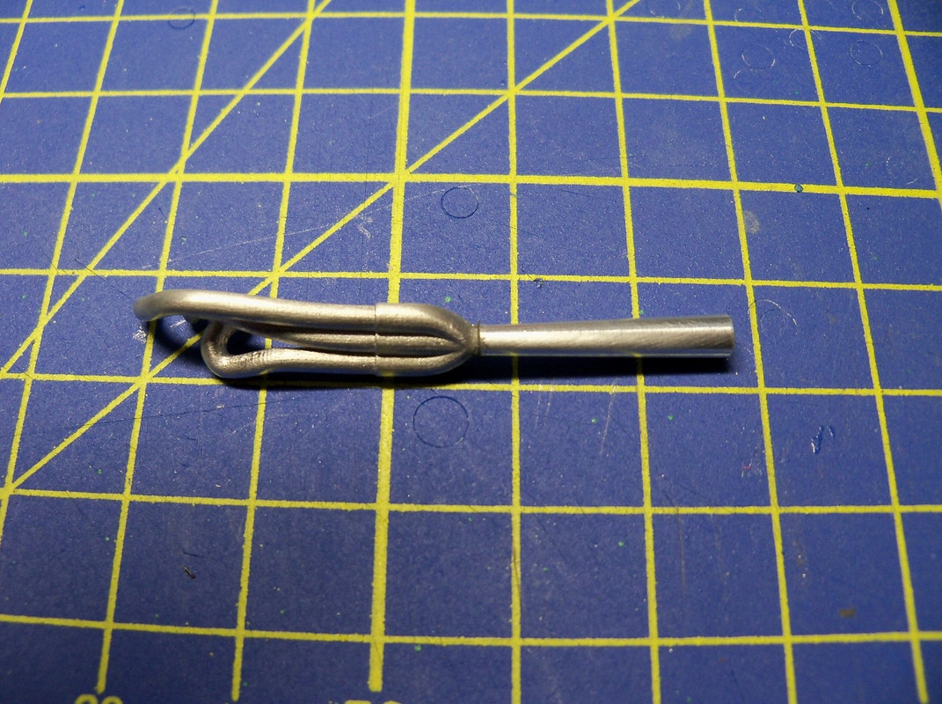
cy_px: 352
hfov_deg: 52.7
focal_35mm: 35
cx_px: 471
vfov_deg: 40.6
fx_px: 951
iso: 160
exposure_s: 1/40
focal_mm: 6.2
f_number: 3.5
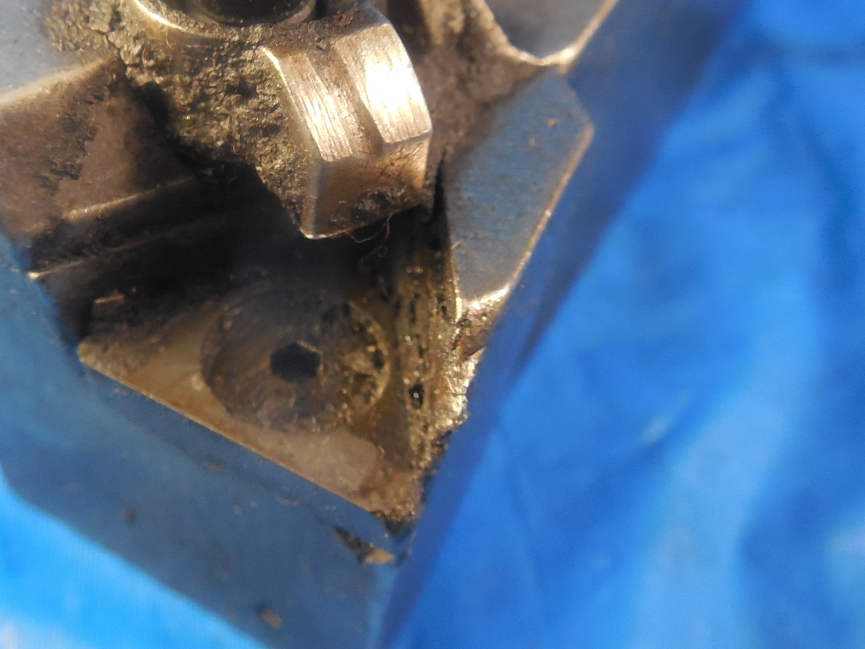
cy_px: 205
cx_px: 249
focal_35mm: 49
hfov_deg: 38.2
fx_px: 1224
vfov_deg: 29.4
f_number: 3.3
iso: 320
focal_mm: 4.5
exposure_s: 1/30
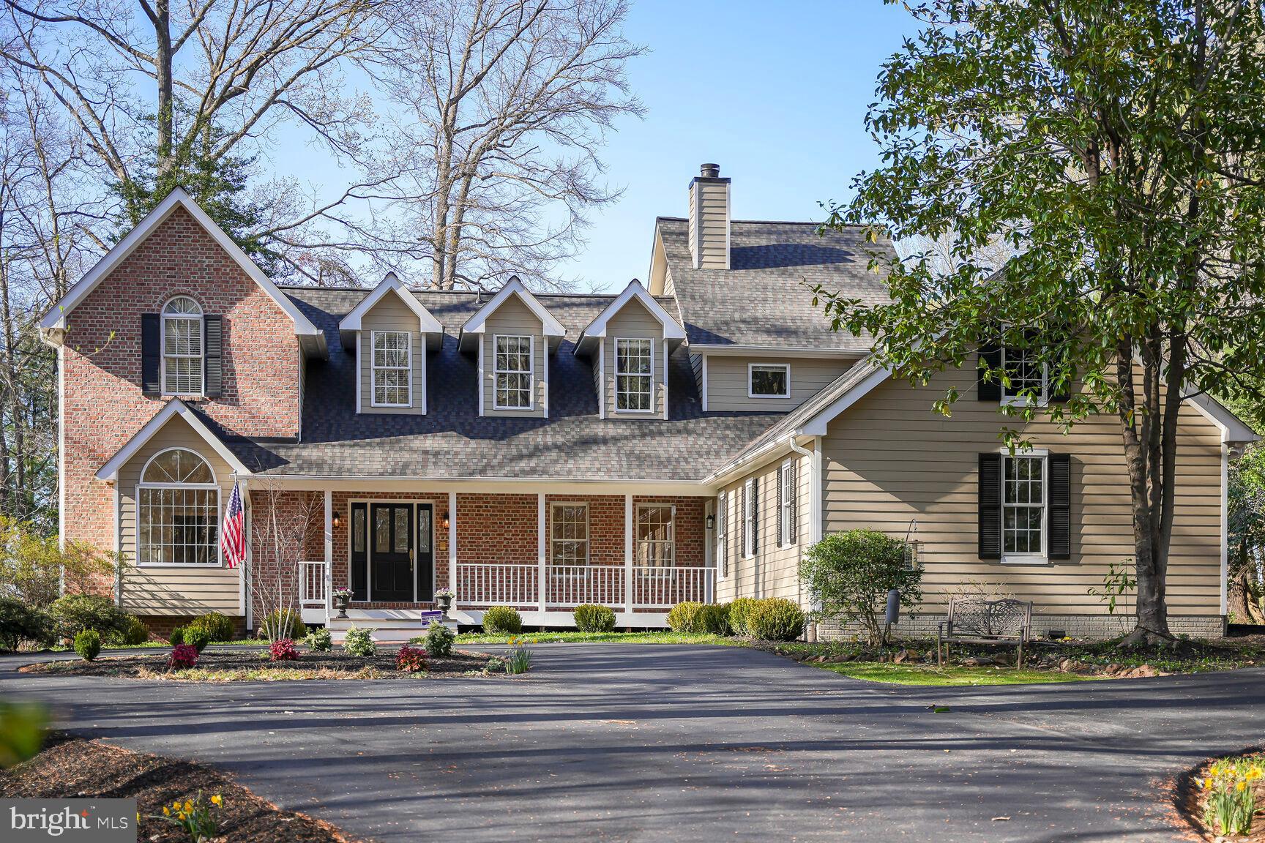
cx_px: 632
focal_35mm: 49
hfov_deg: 40.3
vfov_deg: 27.5
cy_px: 422
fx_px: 1725
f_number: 2.8
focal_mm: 49.1
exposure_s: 1/800
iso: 100
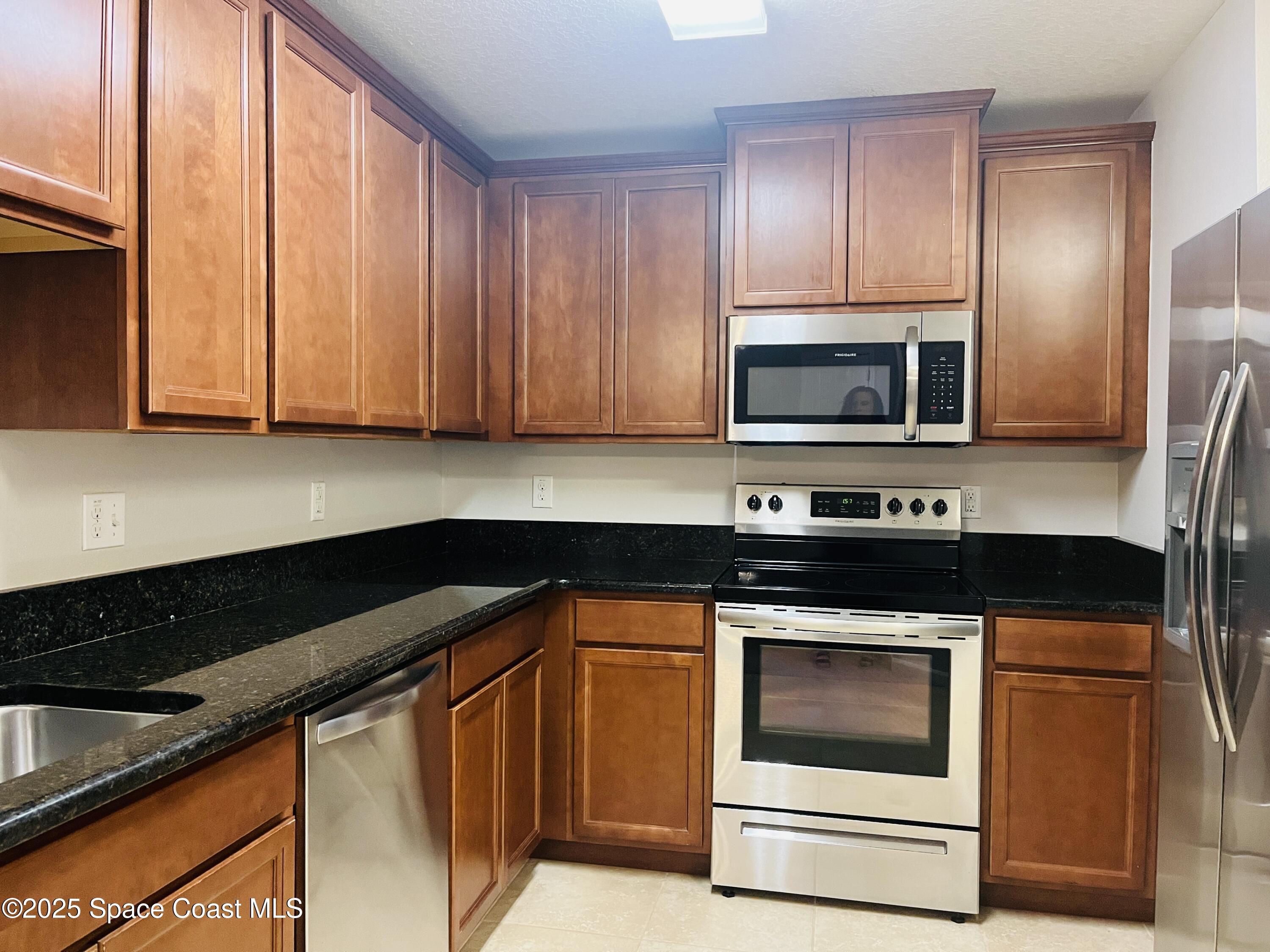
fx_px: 954
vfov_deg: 53.1
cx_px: 635
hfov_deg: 67.3
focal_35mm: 26
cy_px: 476
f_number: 1.6
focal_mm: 5.1
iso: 400
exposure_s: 1/60
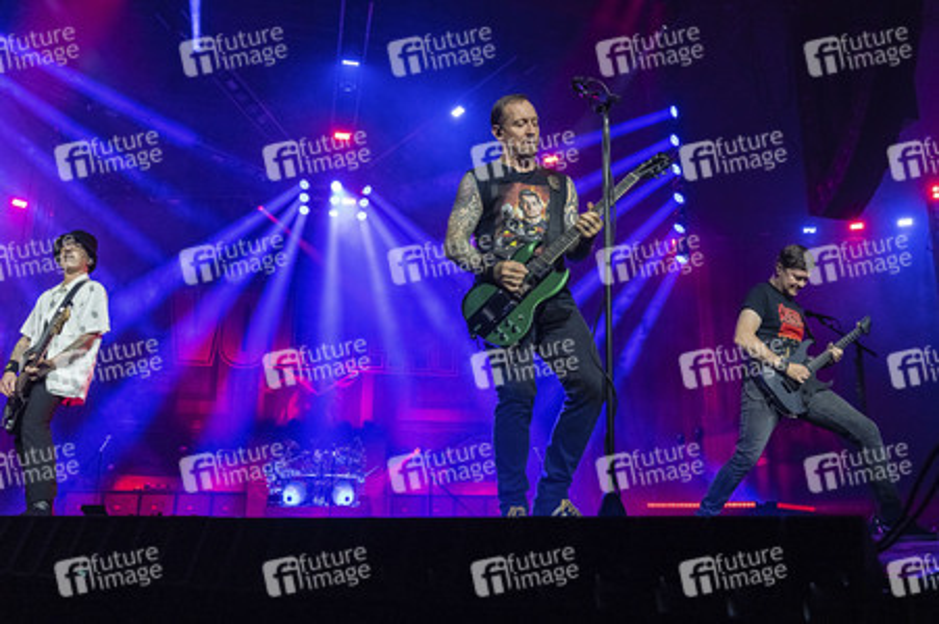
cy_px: 312
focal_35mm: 28
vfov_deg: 46.3
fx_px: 730
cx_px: 470
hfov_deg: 65.5
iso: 3200
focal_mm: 28
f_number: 5.6
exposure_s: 1/320
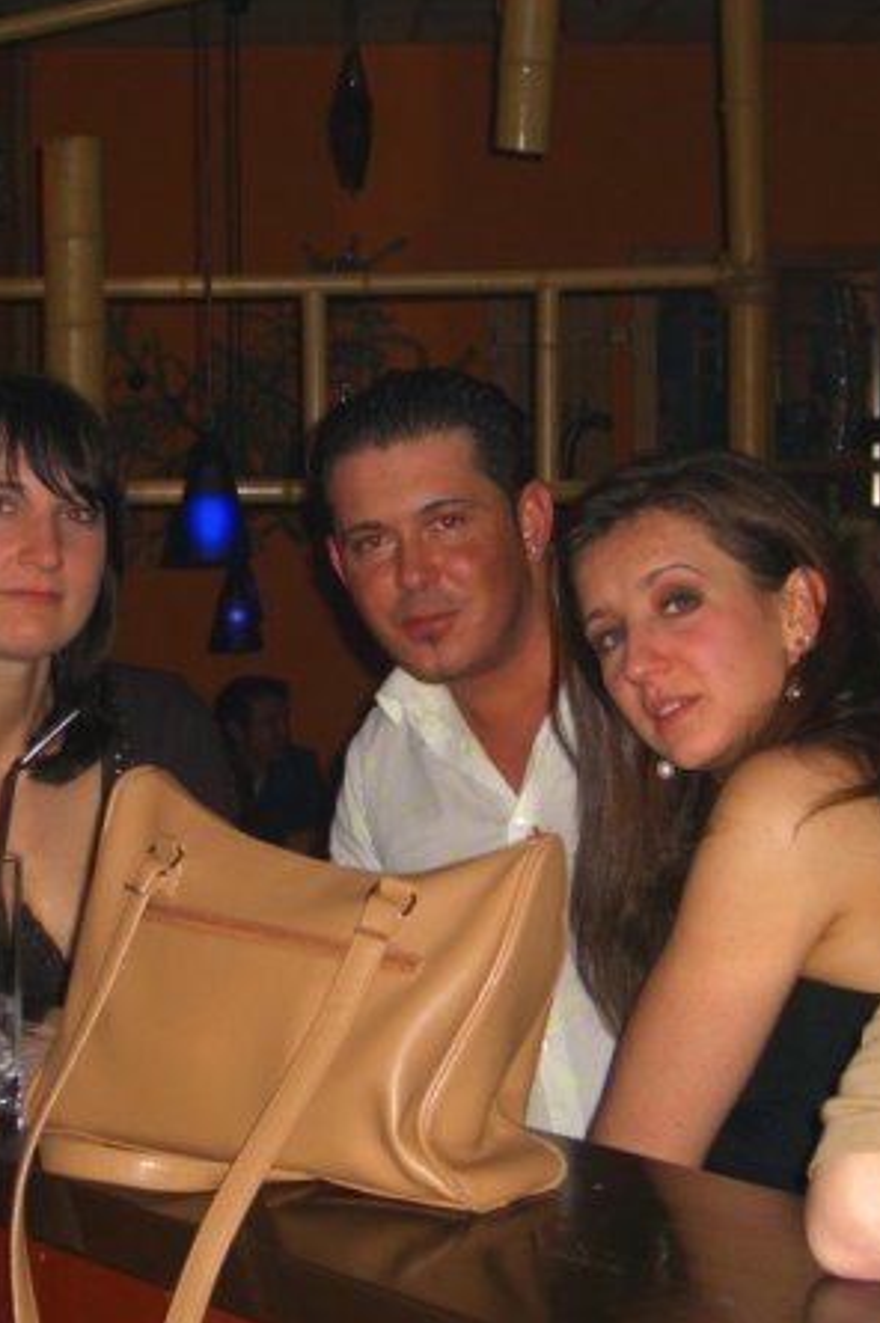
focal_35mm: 80
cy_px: 663
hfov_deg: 17.0
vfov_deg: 25.4
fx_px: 2938
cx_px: 389
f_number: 3.6
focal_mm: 11.8
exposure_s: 1/60
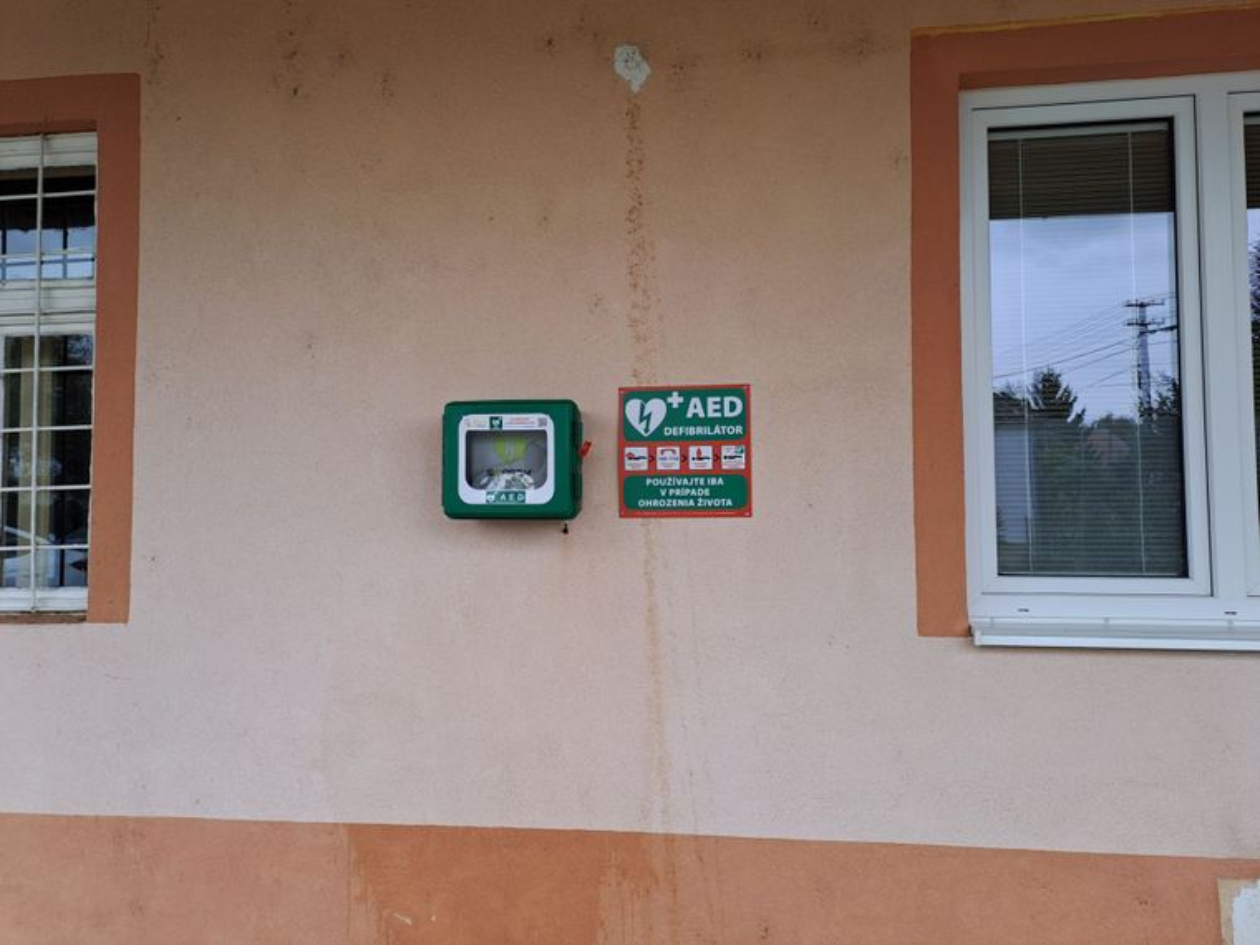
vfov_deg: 54.9
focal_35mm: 25
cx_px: 630
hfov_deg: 69.4
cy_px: 472
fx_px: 910
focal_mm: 4.65
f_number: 1.8
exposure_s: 1/149
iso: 32
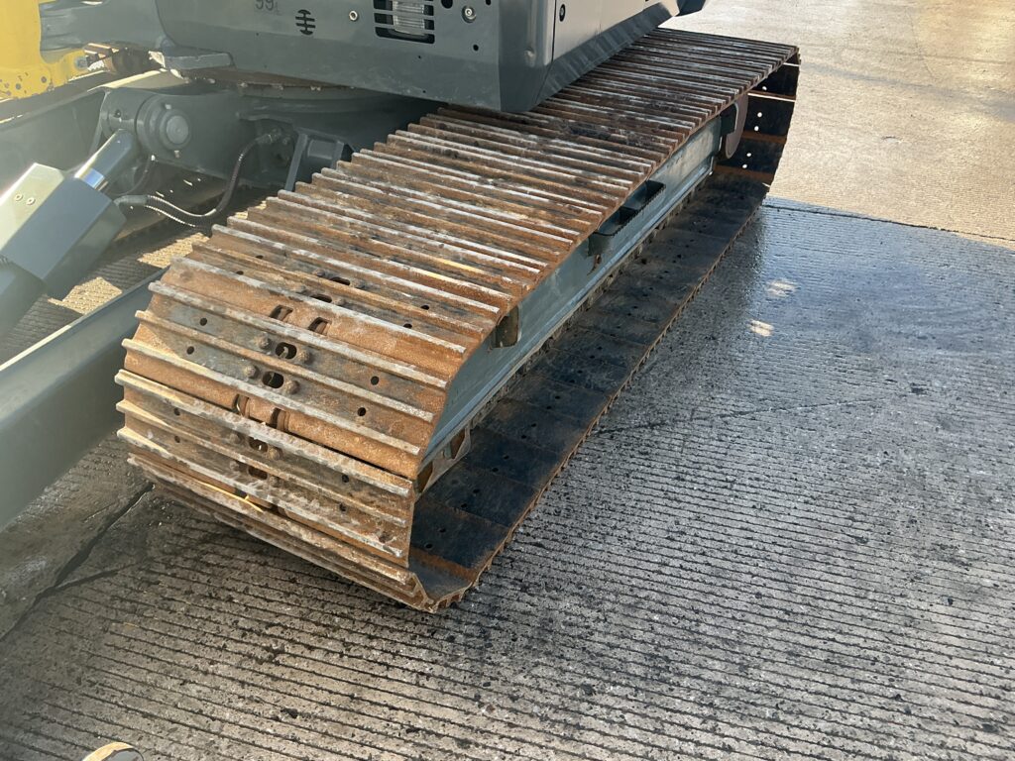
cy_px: 380
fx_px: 821
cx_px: 508
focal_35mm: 28
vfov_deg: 49.7
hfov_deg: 63.4
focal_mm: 3
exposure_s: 1/149
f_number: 1.8
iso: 20
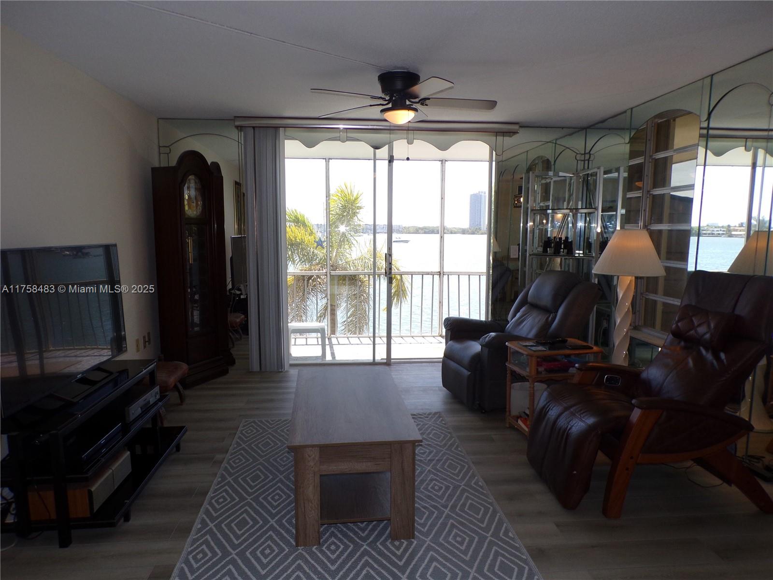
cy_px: 290
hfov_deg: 71.6
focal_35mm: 24
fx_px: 536
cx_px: 386
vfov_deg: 56.8
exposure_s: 1/140
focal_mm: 4.3
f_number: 4.3
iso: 80
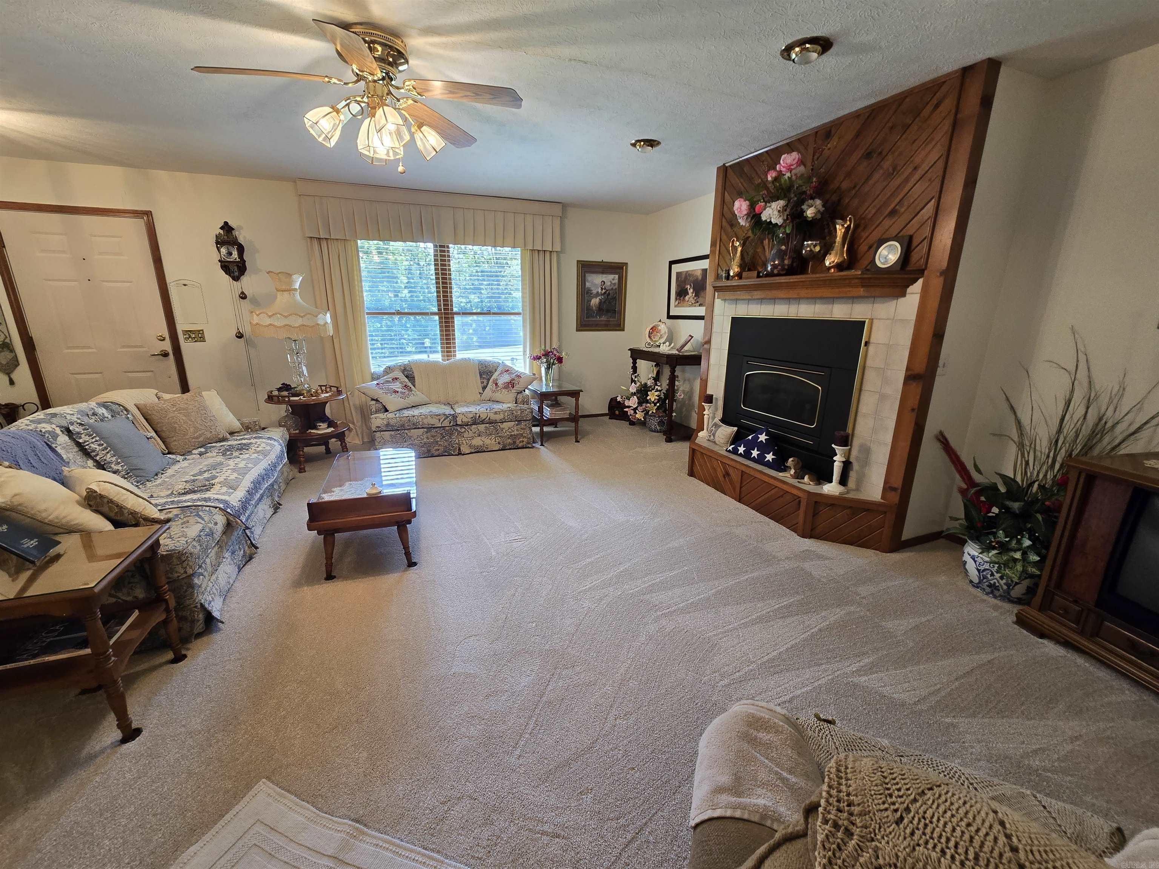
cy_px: 434
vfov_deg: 89.9
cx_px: 580
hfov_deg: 106.2
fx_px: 435
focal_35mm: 13
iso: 125
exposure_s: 1/60
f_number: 2.2
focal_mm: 2.2
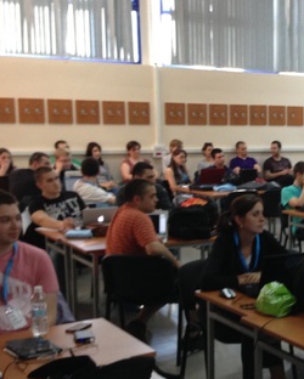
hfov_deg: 21.9
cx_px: 337
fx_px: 742
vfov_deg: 28.6
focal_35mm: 66
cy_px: 230
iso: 125
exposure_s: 1/20
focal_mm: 4.12
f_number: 2.4
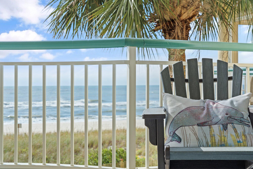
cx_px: 126
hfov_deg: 32.8
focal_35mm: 61
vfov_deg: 22.2
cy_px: 84
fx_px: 429
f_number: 9
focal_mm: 61.1
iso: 500
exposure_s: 1/400
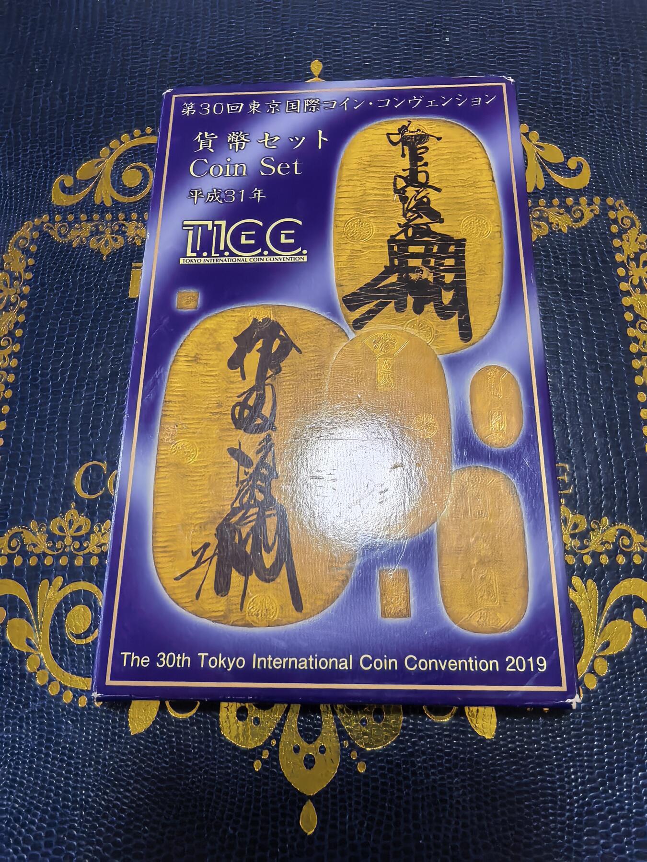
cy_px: 431
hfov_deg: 56.8
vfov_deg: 71.6
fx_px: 598
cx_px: 324
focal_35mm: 24
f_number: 2.2
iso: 250
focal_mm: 1.68
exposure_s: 1/33.3
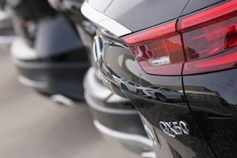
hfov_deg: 5.6
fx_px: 2421
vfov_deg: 3.7
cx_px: 144
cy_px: -13
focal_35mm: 368
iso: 200
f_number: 5.6
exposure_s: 1/250
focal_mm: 169
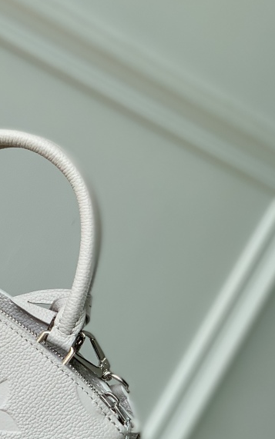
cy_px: 288
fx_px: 1666
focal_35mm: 139
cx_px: -121
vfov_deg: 15.0
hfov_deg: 9.2
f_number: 2.4
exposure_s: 1/233
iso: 16
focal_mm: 6
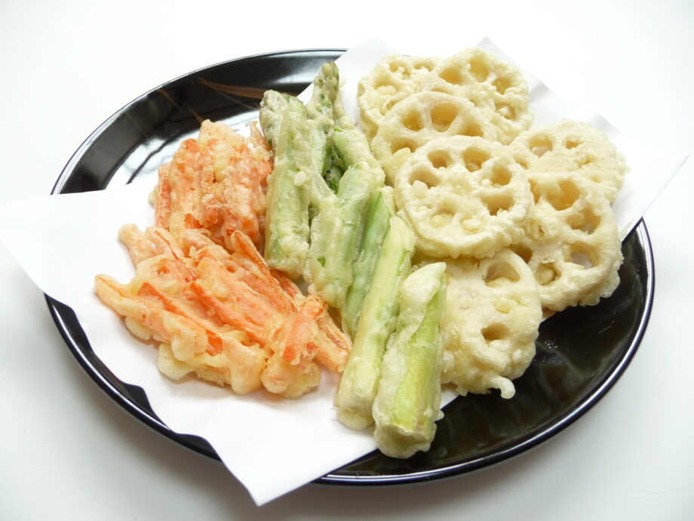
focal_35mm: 28
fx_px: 561
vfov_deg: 49.7
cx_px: 347
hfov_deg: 63.4
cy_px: 260
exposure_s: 1/13
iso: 100
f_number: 3.3
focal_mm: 4.7
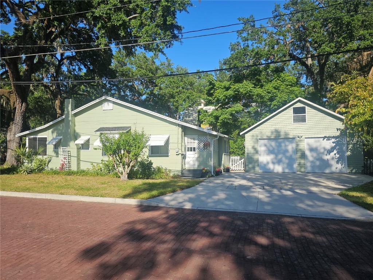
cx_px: 186
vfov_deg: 58.9
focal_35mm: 23
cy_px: 140
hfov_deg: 73.9
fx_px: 248
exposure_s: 1/728
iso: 10
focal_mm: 6.3
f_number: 1.7
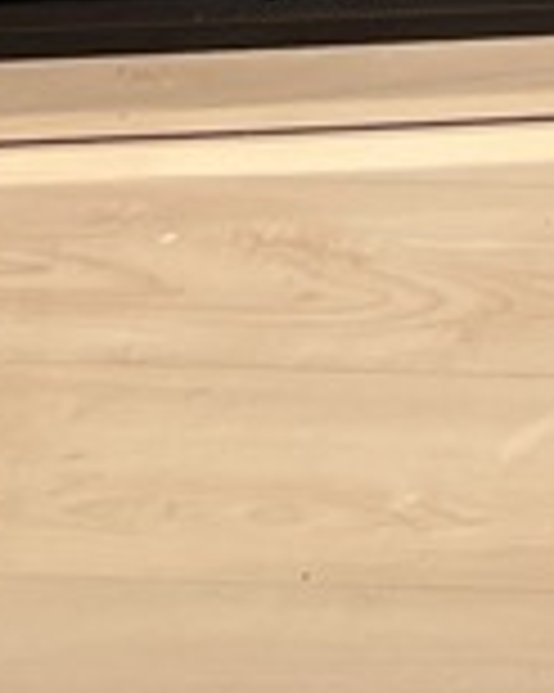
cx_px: 1302
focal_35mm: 211
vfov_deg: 8.0
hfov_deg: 6.9
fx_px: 4329
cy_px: -1274
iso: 50
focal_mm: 5.7
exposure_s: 1/100
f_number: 1.5
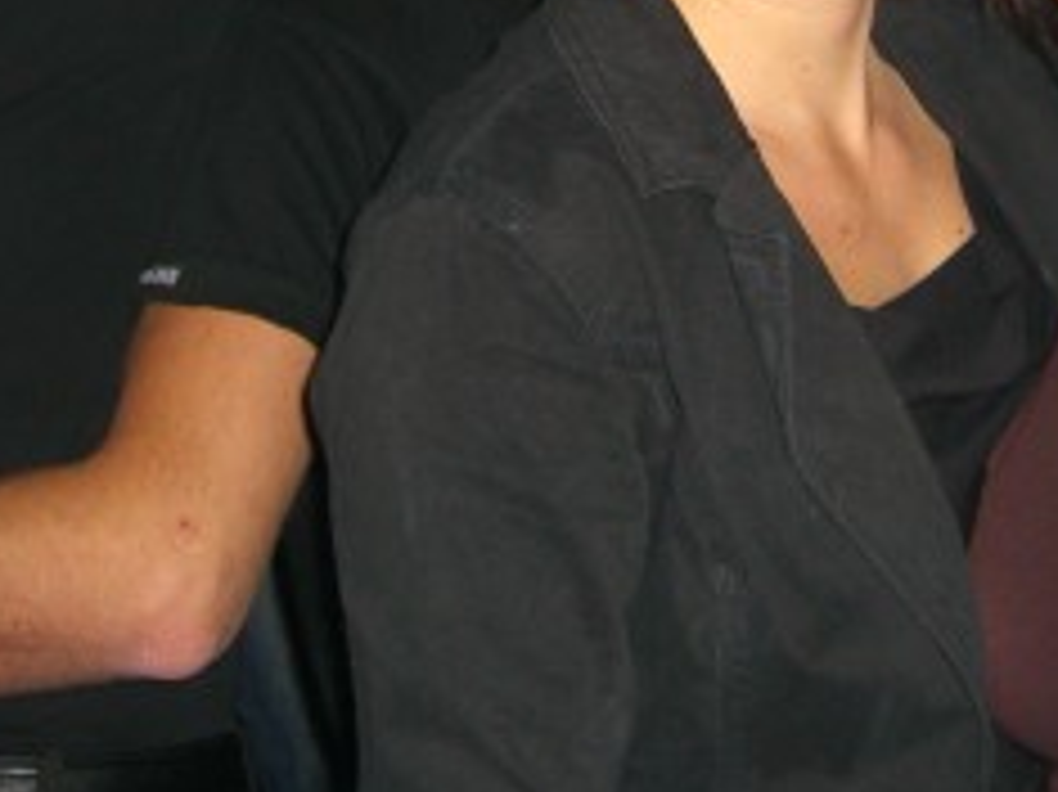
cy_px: 22
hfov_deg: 20.2
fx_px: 2963
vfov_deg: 15.0
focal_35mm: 97
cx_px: 662
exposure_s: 1/60
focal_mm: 7.9
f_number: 2.8
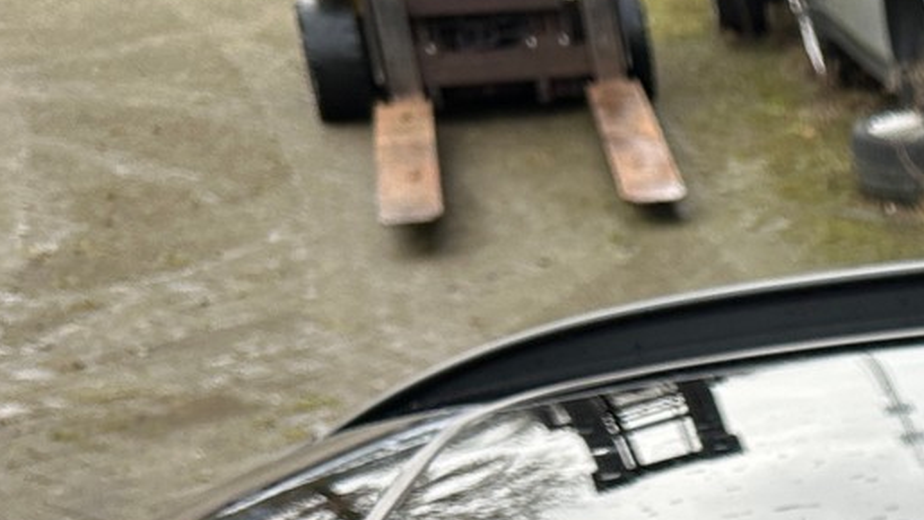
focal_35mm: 104
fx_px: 2549
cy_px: 1092
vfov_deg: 10.5
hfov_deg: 17.7
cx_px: 1502
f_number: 1.78
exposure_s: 1/337
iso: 80
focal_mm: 6.86
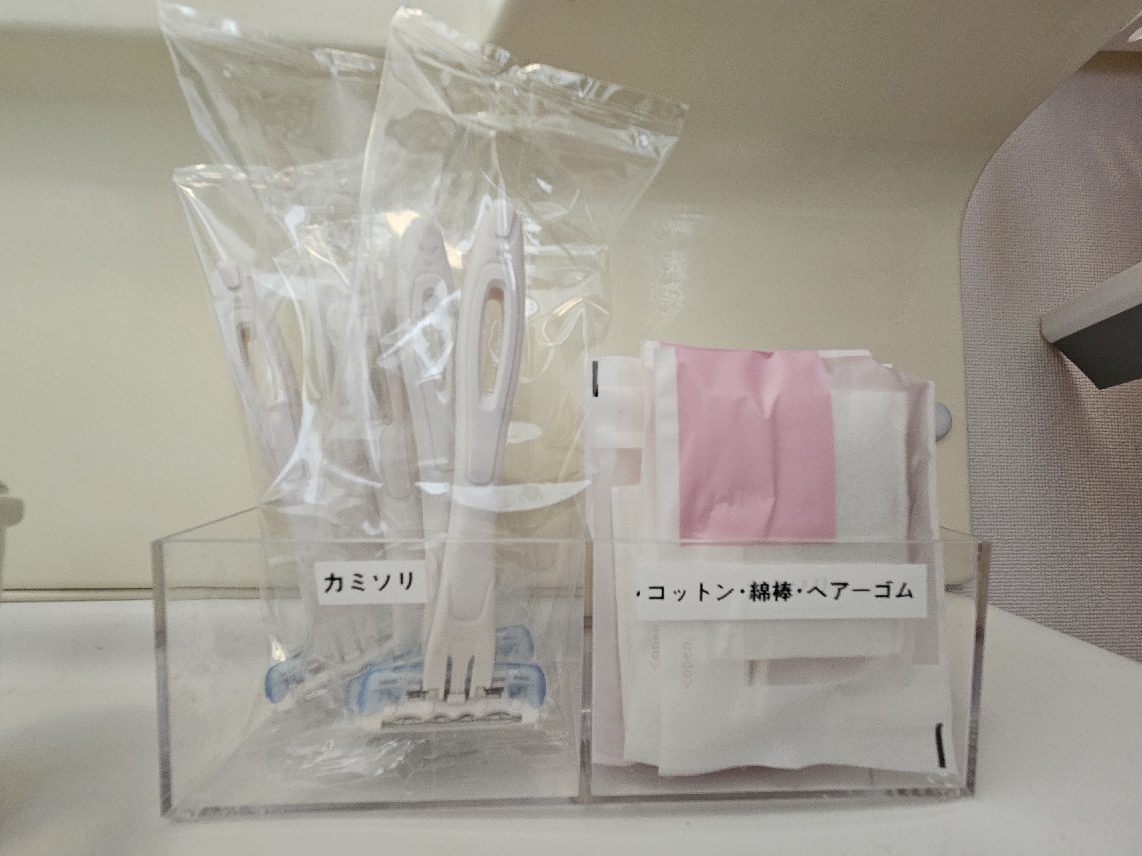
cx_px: 571
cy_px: 428
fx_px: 429
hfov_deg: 106.2
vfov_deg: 89.9
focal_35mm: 13
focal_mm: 2.2
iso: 320
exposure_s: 1/40
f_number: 2.2
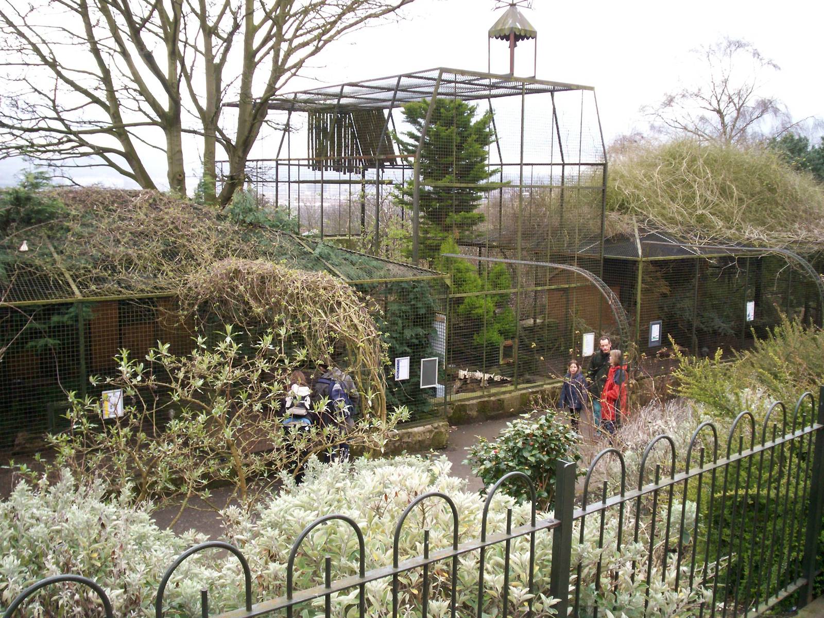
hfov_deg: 51.4
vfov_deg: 39.7
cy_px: 309
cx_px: 412
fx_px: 857
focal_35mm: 36
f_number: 4.5
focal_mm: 5.9
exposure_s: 1/120
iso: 100
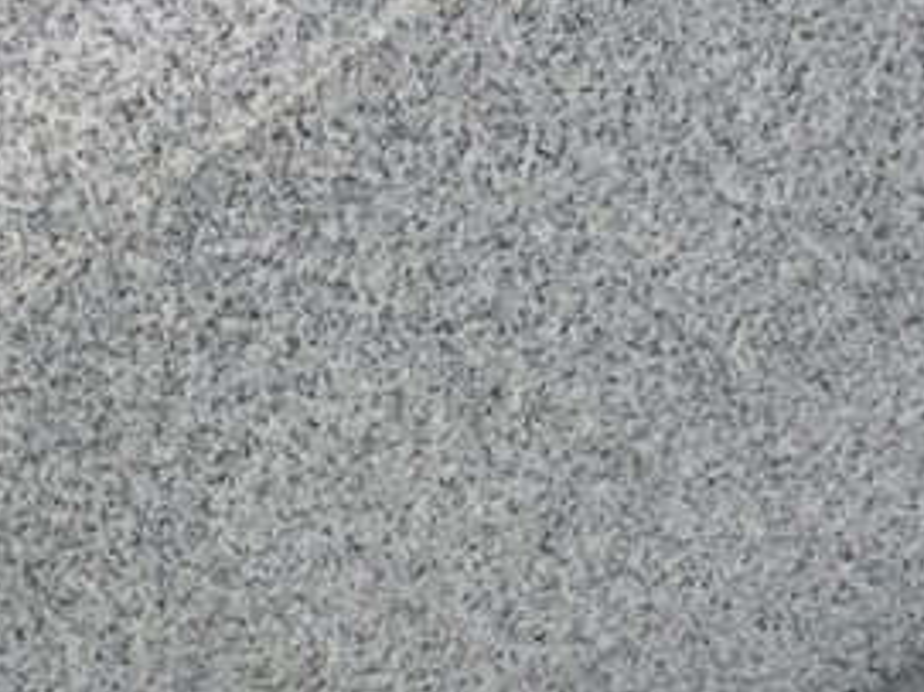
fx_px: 2748
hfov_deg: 19.0
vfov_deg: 13.3
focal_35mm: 103
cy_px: 1110
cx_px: 307
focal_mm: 3.3
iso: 25
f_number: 2.4
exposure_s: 1/263
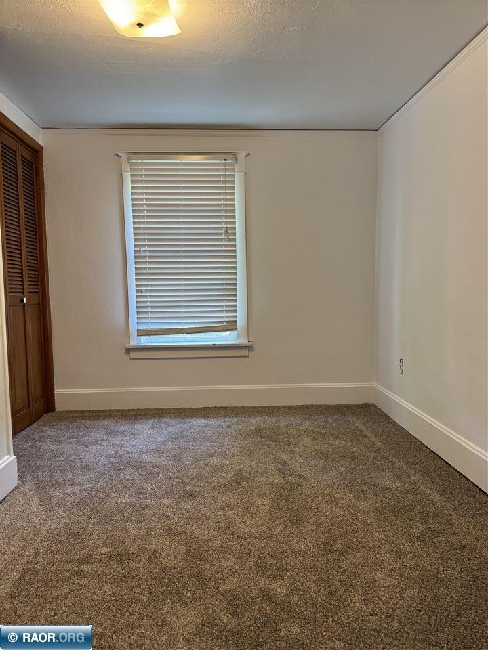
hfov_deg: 56.8
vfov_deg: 71.6
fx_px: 451
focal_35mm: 24
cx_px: 244
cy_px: 325
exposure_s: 1/60
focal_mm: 6.76
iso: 100
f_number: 1.78
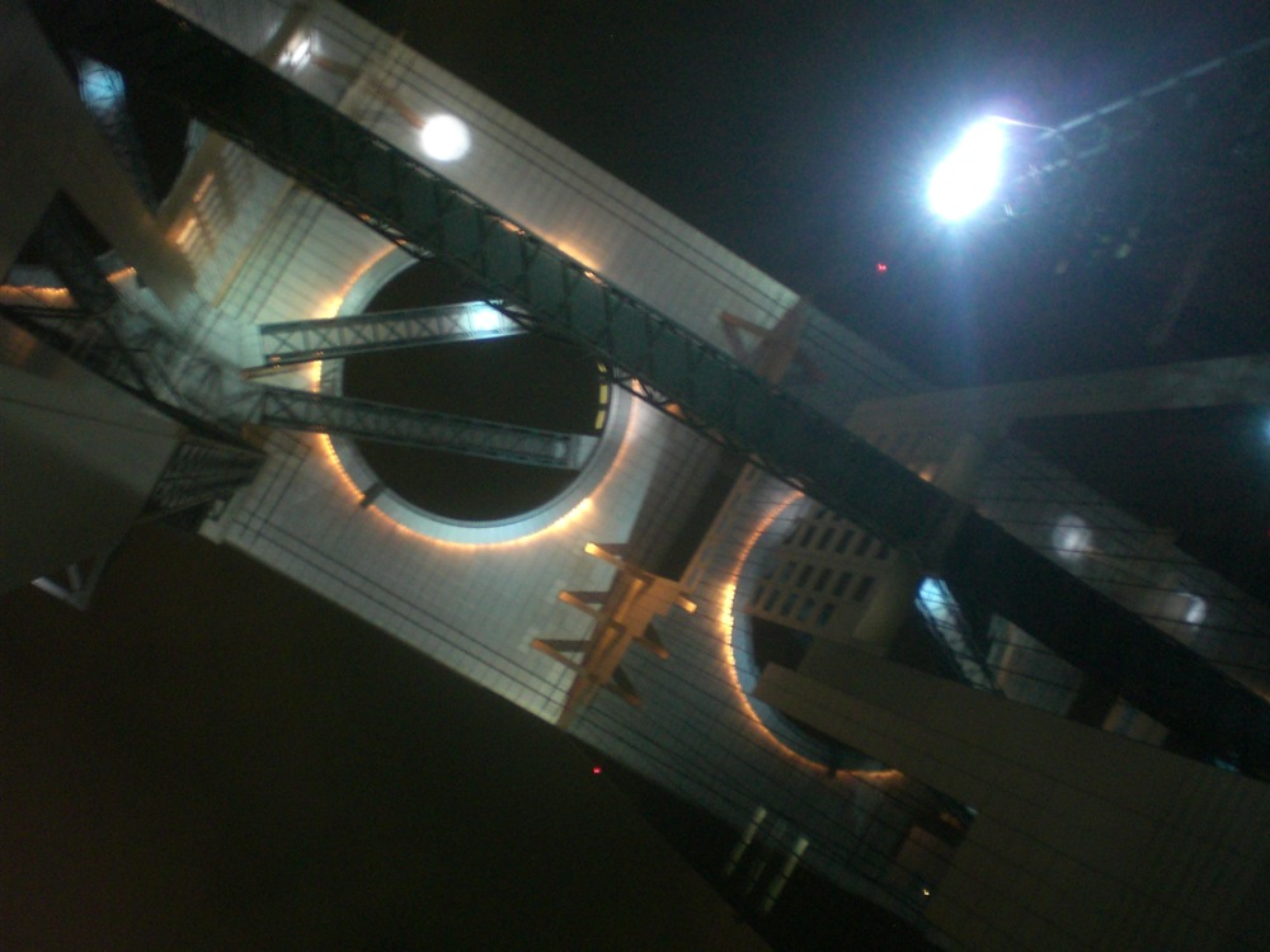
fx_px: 1394
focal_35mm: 38
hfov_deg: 49.0
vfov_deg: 37.7
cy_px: 476
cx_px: 635
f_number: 3.1
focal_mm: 6.3
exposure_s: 1/2
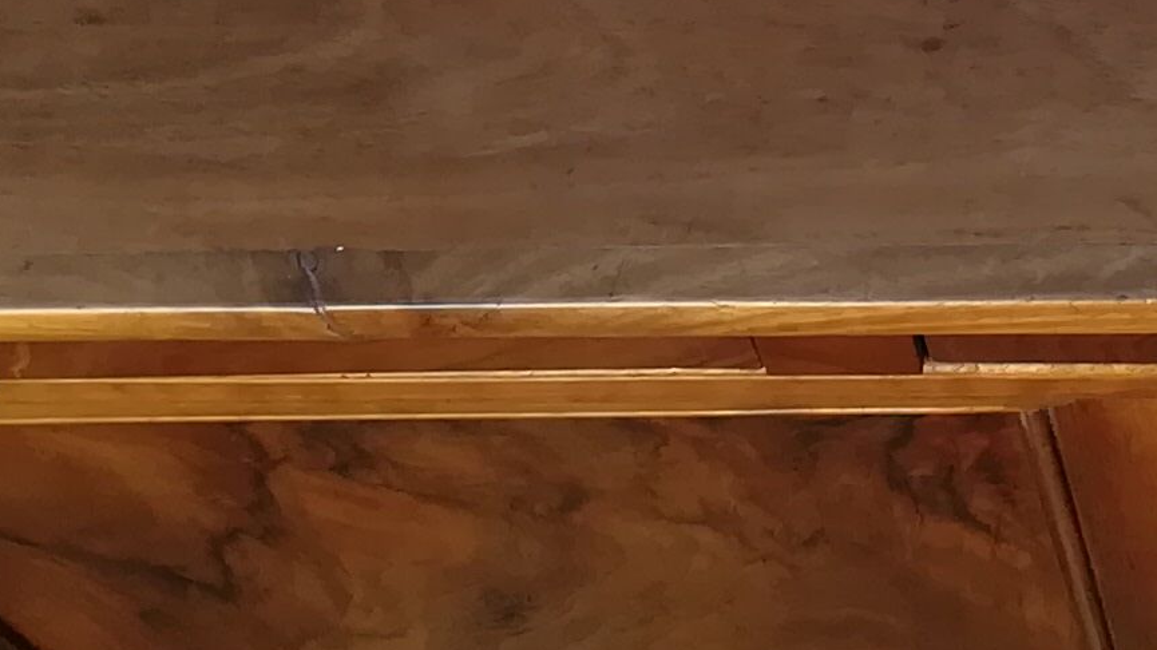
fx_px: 3987
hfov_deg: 15.8
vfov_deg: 8.6
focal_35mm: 130
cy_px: -875
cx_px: 1425
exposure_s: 1/100
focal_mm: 3.83
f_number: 2.2
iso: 80
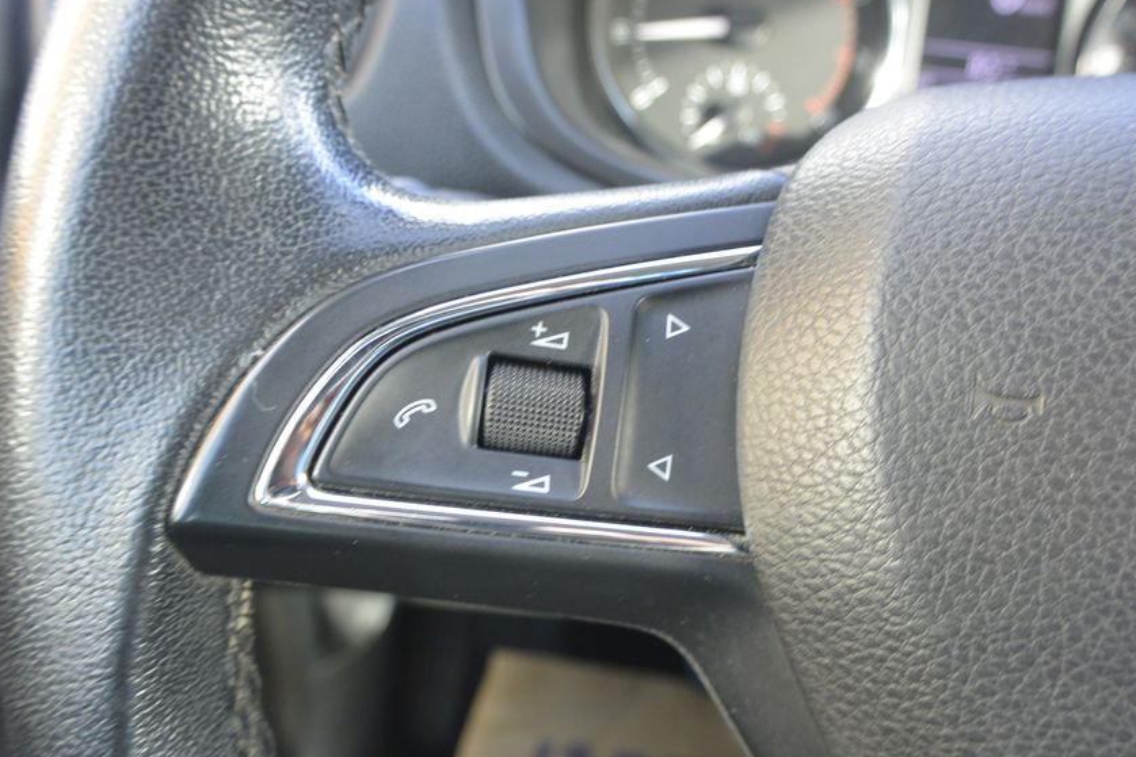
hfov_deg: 56.8
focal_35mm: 33
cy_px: 406
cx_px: 683
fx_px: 1041
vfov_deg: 40.0
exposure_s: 1/60
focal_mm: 10
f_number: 3.5
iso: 400
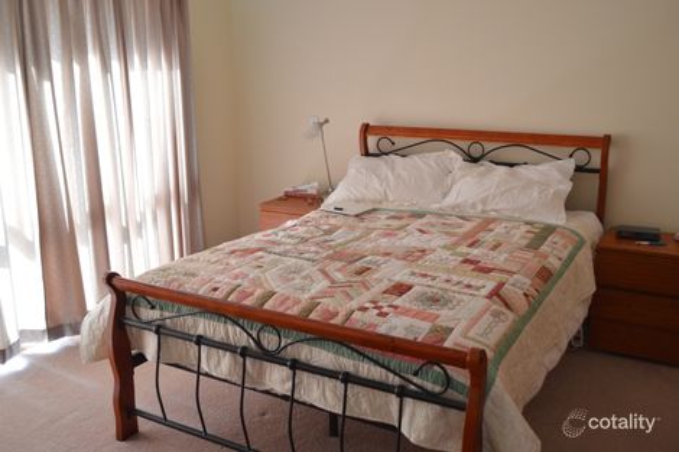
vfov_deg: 36.8
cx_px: 340
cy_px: 226
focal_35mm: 36
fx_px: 679
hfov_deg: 53.1
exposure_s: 1/30
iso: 400
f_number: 4
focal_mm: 24
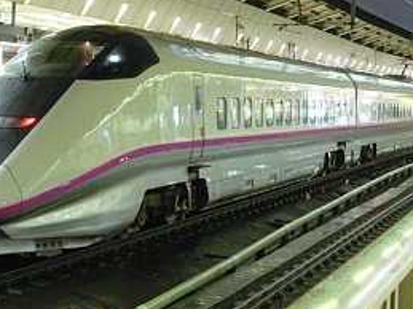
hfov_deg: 27.2
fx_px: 847
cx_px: 134
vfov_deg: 20.6
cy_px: 100
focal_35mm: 71
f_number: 3.2
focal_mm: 9.7
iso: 400
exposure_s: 1/6
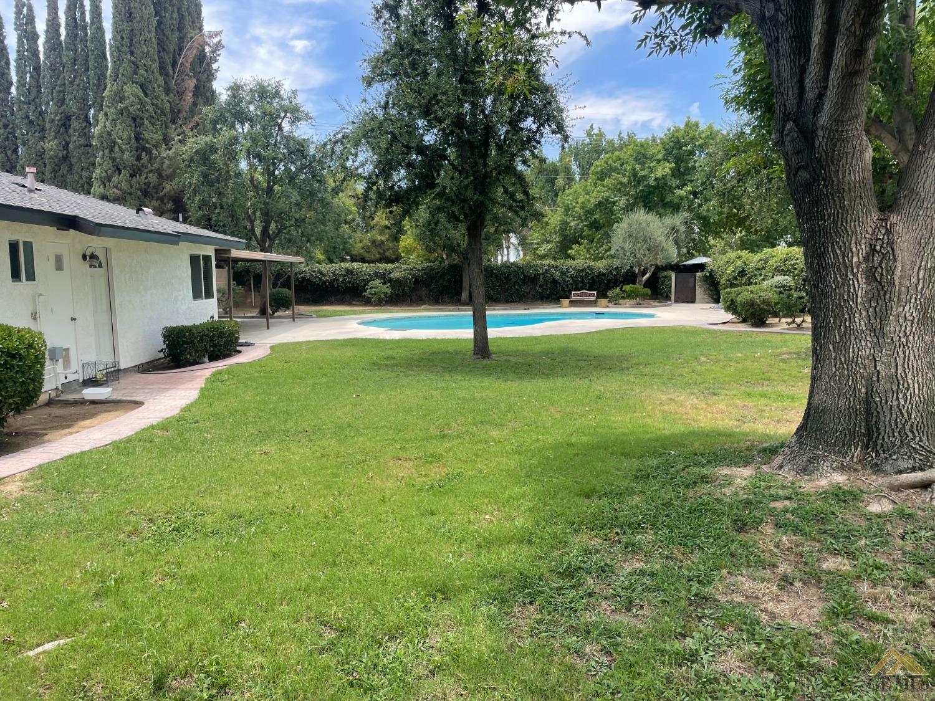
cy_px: 350
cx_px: 468
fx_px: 702
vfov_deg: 53.1
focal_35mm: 26
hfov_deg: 67.3
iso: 32
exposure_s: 1/924
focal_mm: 4.2
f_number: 1.6
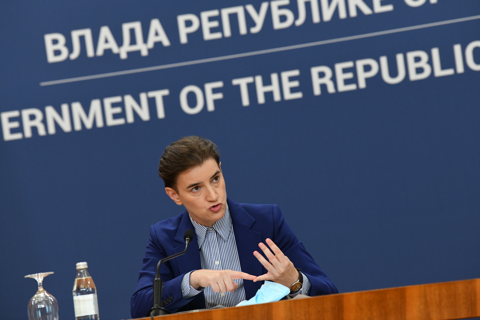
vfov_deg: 6.9
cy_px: 160
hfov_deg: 10.3
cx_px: 240
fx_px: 2666
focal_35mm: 200
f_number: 5
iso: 2500
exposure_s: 1/250
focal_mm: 200
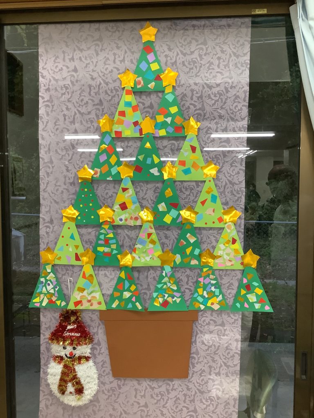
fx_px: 375
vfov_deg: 58.4
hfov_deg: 45.4
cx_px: 157
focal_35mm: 31
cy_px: 209
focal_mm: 3.3
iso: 250
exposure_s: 1/60
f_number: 2.4
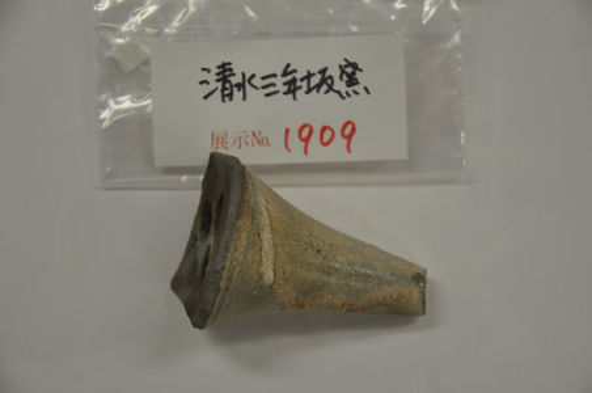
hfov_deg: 18.2
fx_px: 1847
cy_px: 196
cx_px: 296
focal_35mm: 112
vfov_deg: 12.1
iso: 800
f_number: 5.3
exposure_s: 1/160
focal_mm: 75
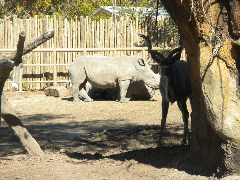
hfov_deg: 8.3
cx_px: 120
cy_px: 90
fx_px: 1650
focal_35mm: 238
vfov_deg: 6.2
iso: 123
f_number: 5.2
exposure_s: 1/436
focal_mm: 42.1
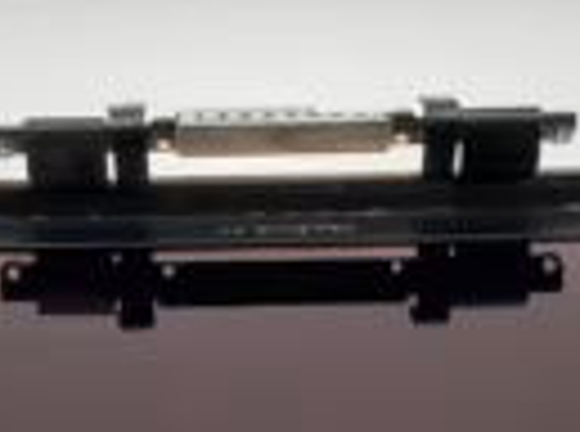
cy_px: 585
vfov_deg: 11.4
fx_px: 2105
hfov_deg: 15.7
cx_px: 283
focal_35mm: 126
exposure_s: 1/120
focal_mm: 4
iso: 40
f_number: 1.8
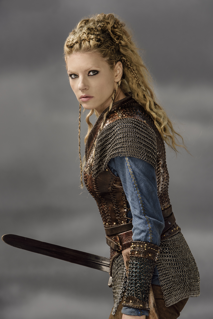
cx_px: 106
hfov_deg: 7.6
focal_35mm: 180
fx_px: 1596
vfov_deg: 11.4
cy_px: 160
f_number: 11
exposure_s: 1/200
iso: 200
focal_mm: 180
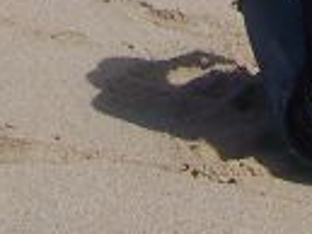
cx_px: 452
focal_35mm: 195
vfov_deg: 7.1
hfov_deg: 9.9
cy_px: -387
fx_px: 1759
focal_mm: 6.2
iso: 80
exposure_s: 1/1000
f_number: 4.5
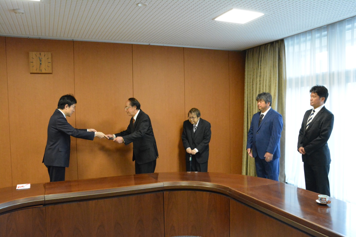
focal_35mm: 32
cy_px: 118
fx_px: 311
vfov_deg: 41.7
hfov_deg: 59.5
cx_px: 178
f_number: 10
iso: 6400
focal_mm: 21
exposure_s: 1/80
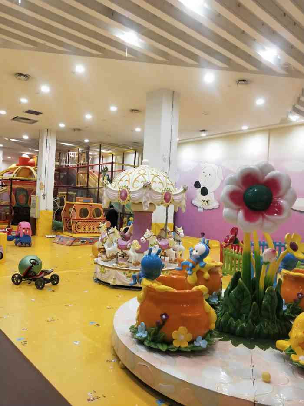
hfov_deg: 58.9
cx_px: 152
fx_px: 269
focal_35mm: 23
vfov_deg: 73.9
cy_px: 203
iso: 106
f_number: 1.7
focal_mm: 3.99
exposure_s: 1/50
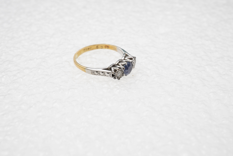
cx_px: 116
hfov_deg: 43.6
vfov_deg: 29.9
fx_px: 291
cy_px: 78
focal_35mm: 45
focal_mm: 30
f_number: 20
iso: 500
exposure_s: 1/125
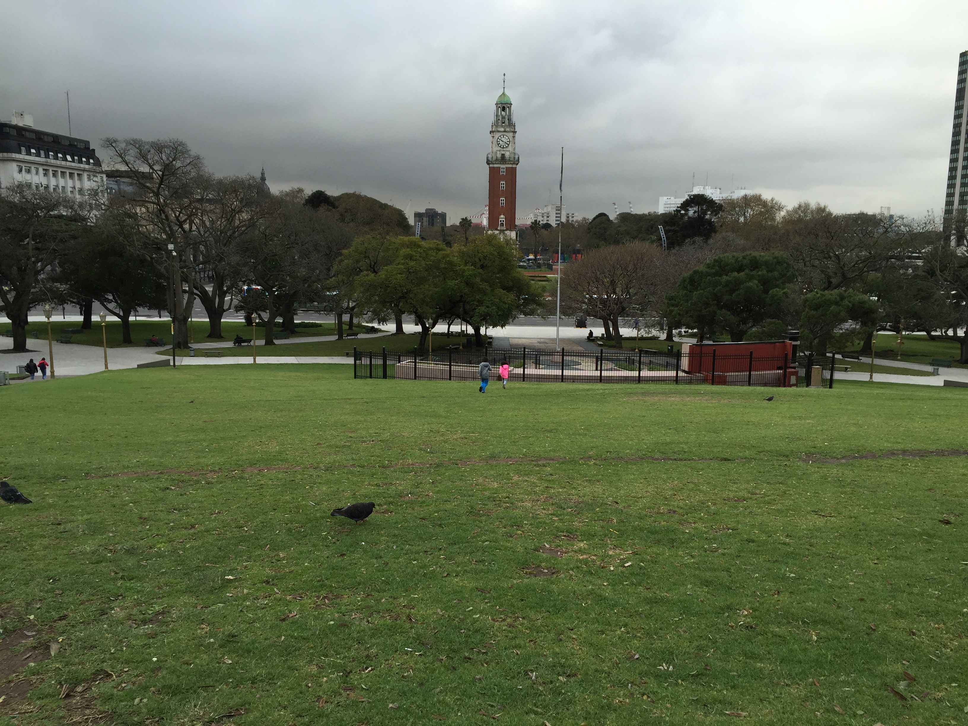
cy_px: 363
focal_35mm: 29
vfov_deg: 48.2
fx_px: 811
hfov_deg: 61.7
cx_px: 484
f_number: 2.2
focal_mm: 4.15
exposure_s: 1/760
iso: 32
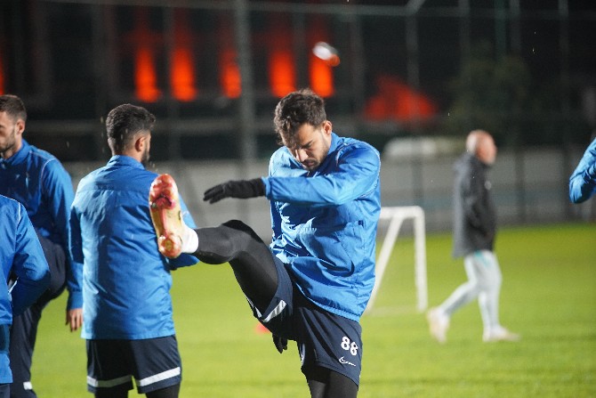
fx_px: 3312
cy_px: 199
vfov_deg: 6.9
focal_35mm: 200
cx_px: 298
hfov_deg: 10.3
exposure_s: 1/250
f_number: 2.8
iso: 4000
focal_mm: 200
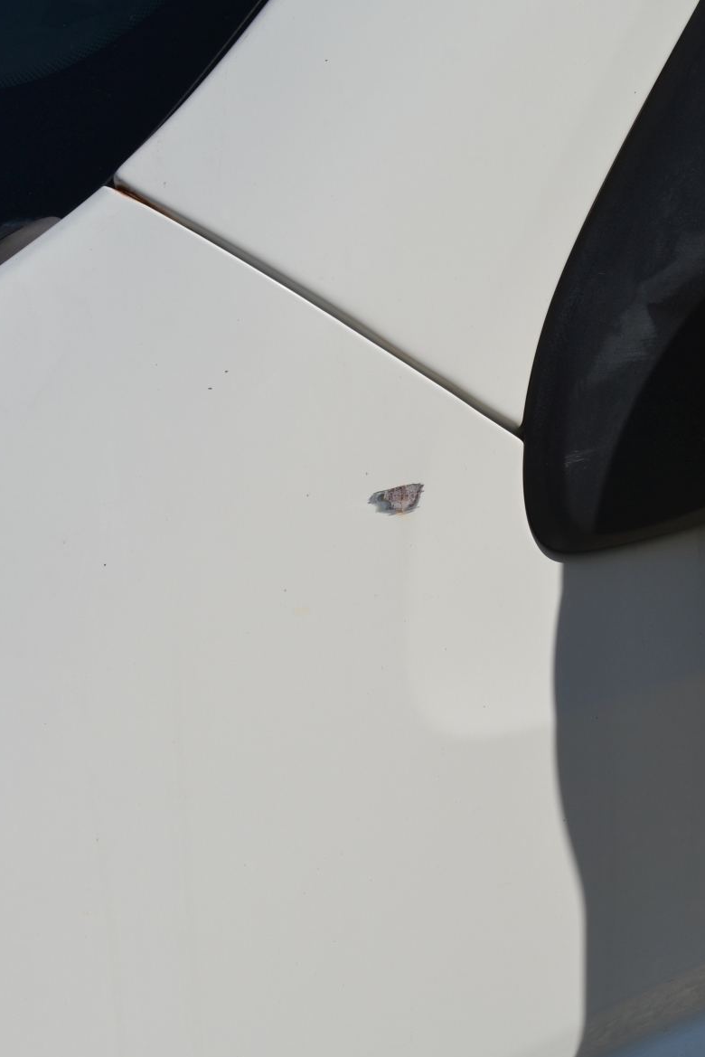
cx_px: 401
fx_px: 2290
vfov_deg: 26.0
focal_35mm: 78
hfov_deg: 17.5
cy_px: 506
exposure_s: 1/320
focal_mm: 38
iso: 100
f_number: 9
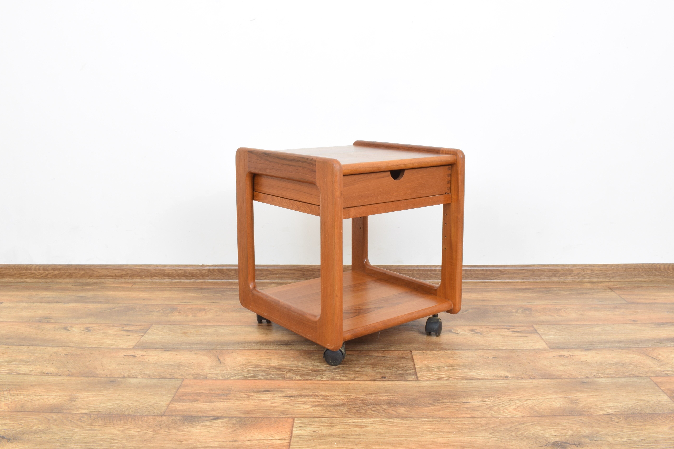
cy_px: 194
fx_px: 655
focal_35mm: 35
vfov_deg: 37.8
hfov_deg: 54.4
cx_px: 346
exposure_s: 5
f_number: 22
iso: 100
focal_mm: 20
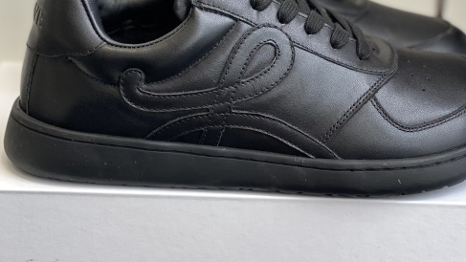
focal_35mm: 93
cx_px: 245
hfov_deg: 22.9
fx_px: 1149
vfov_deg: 13.0
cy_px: 53
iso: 32
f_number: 2
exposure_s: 1/122
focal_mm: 6
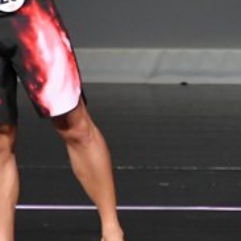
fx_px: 8940
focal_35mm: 1135
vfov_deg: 1.5
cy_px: 26
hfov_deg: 1.5
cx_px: 472
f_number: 5.6
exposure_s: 1/400
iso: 4000
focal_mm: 210
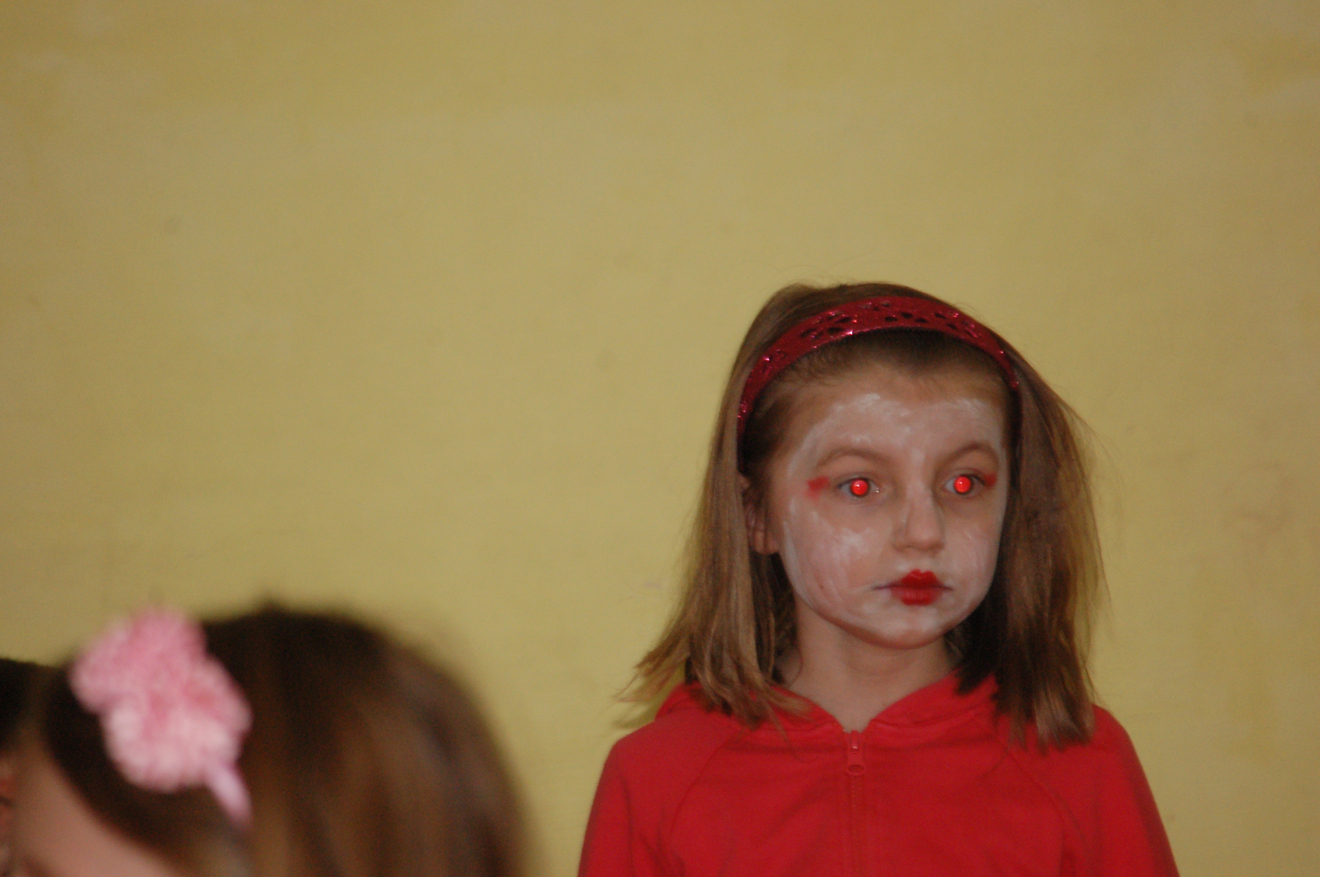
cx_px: 660
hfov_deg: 5.7
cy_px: 438
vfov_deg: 3.8
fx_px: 13188
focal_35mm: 360
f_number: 6.3
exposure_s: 1/125
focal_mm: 240
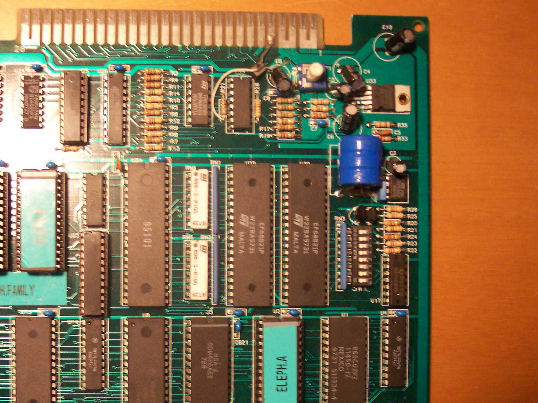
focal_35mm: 50
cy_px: 259
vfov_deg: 28.9
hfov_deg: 38.0
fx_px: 777
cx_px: 205
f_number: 2.8
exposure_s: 1/10
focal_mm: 8
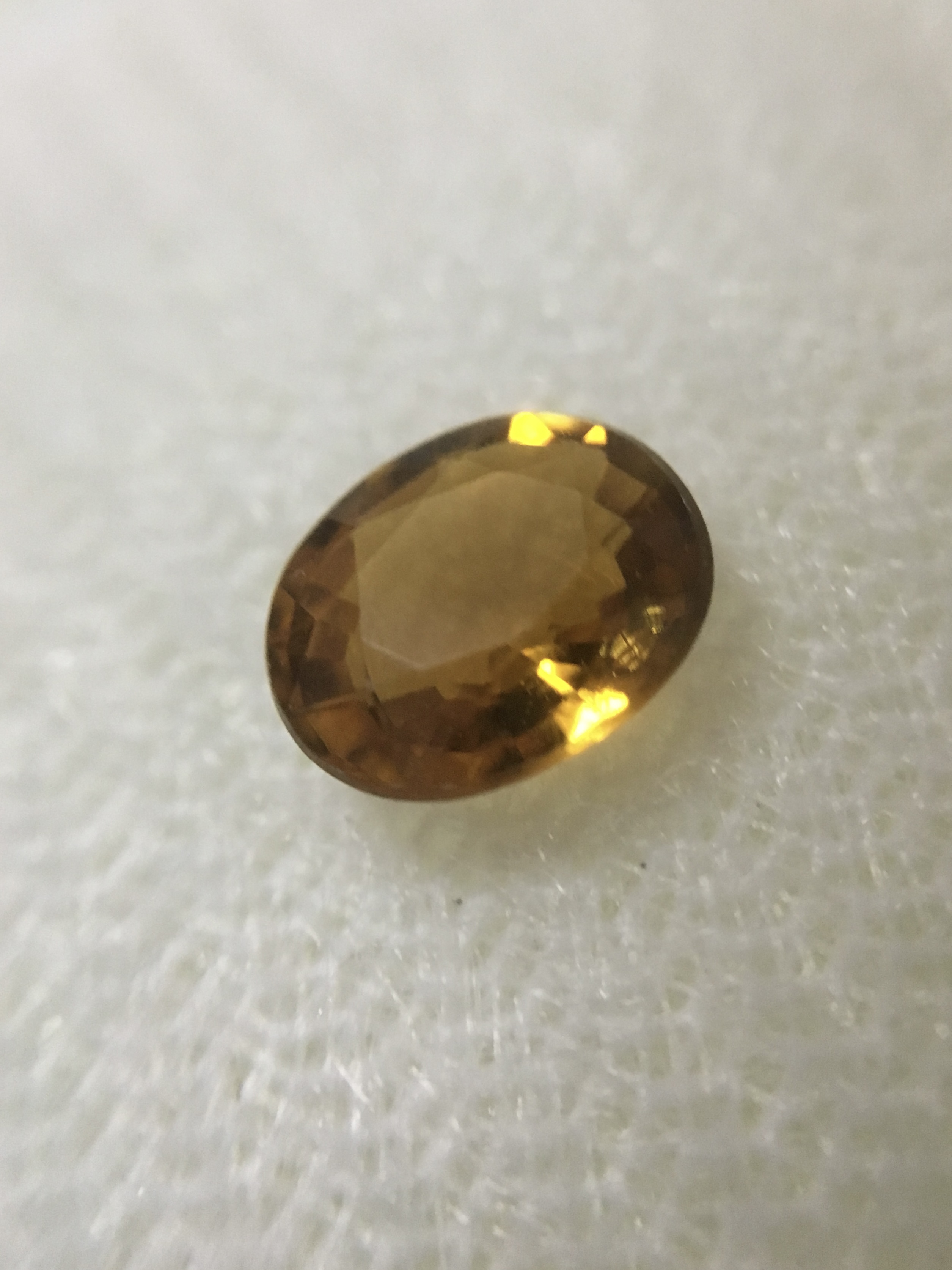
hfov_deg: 48.2
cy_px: 635
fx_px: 1063
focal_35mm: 29
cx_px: 476
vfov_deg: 61.7
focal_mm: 4.15
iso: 200
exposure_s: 1/20
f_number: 2.2
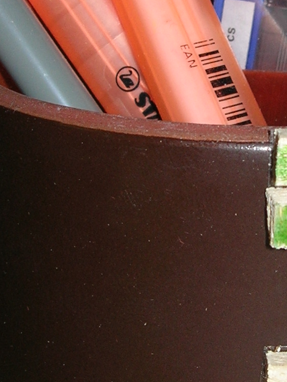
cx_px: 234
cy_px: 156
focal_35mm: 131
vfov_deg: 15.0
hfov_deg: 11.3
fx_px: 1448
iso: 64
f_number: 4.8
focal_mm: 7.8
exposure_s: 1/60.1
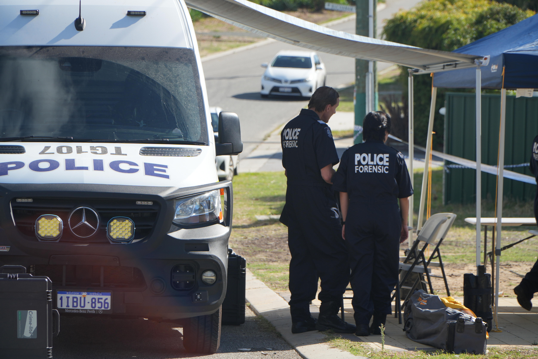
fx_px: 2353
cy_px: 180
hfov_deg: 13.0
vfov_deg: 8.7
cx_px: 269
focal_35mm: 158
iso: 100
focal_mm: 105
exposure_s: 1/400
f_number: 5
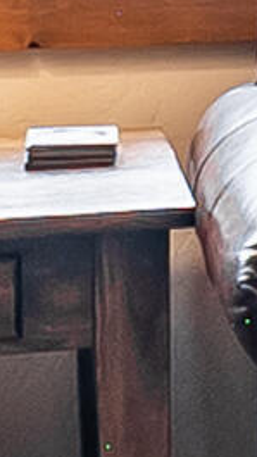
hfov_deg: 4.4
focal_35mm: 230
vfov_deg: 9.1
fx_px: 2787
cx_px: 1352
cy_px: -226
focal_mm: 14
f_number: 10
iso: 100
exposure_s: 1/3
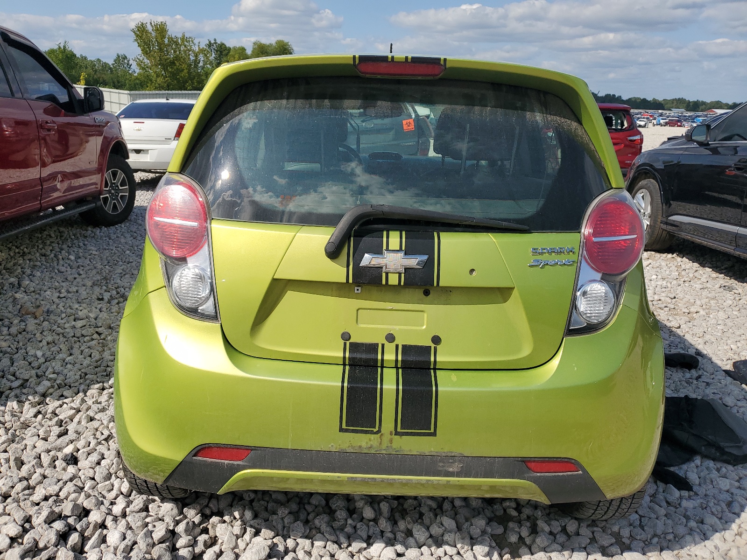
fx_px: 561
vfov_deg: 53.1
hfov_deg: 67.3
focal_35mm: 26
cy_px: 280
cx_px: 374
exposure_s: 1/5000
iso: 50
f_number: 1.5
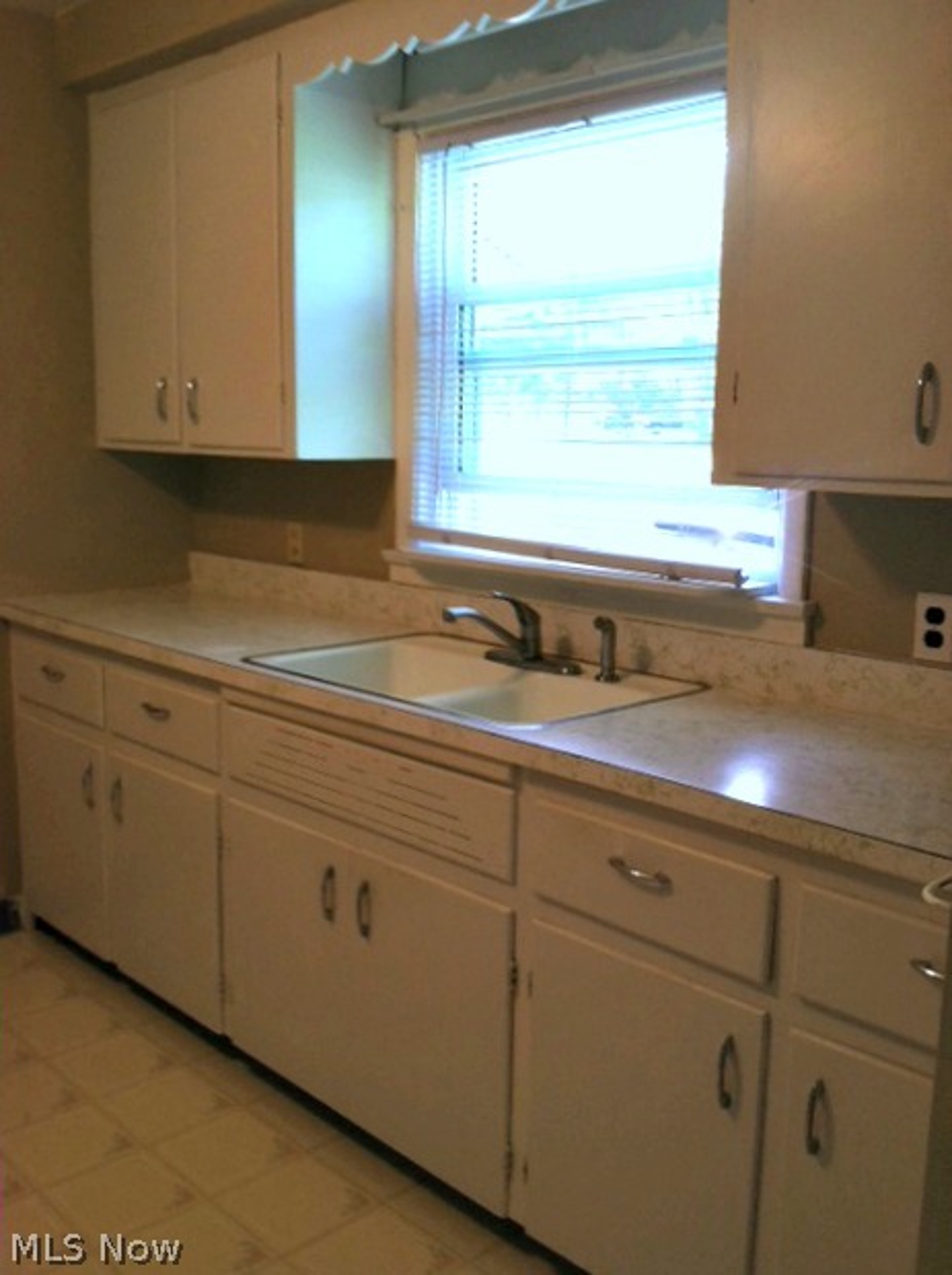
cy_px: 638
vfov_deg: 52.7
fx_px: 1287
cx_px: 476
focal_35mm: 35
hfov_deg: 40.6
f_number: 2.8
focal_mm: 3.85
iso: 80
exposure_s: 1/24
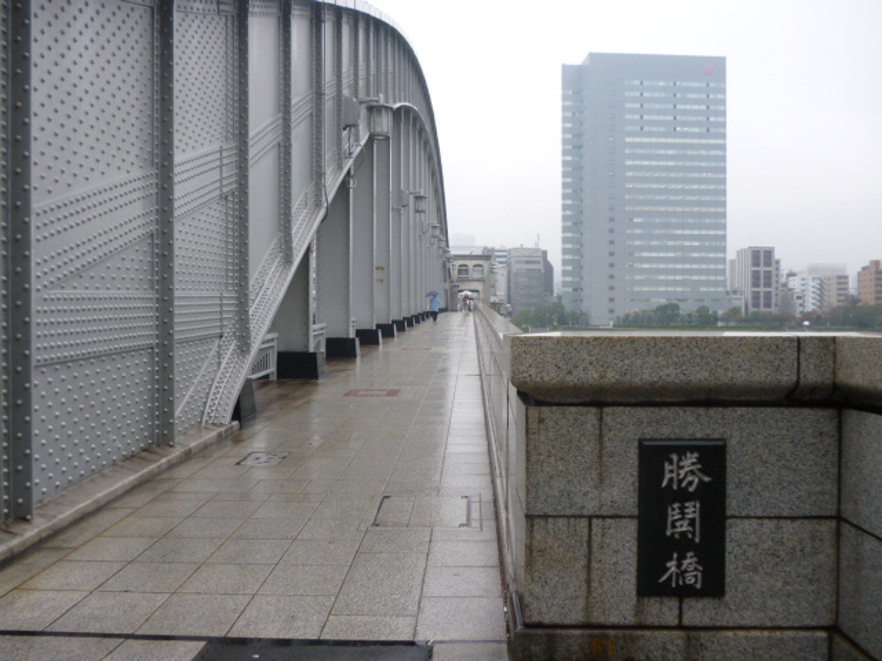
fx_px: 713
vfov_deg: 49.7
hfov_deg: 63.4
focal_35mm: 28
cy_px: 330
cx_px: 441
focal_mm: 5
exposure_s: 1/60
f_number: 3.1
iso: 100
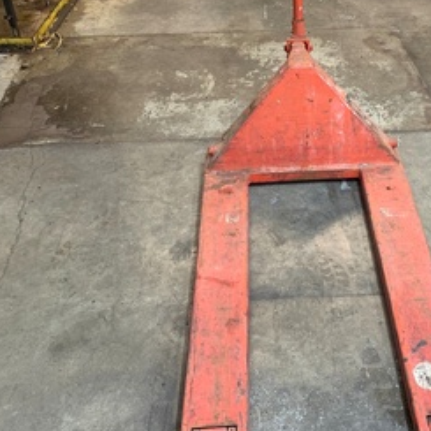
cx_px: 292
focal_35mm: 45
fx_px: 634
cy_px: 171
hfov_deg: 37.1
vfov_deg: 37.4
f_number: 1.8
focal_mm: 4.25
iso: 125
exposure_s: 1/60
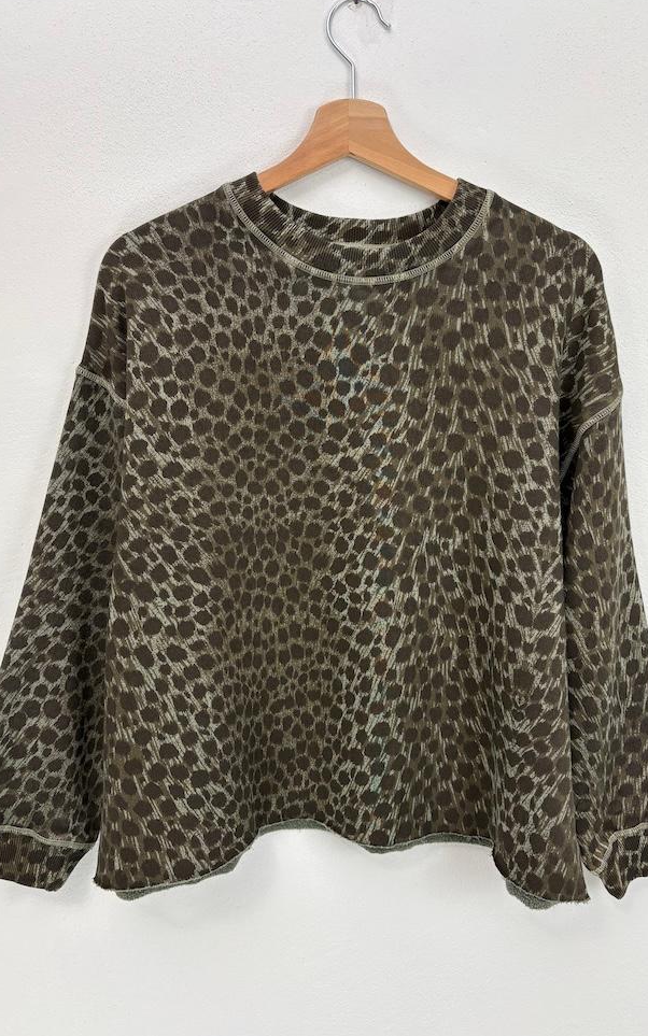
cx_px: 330
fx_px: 791
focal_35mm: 28
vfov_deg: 66.5
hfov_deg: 44.5
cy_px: 512
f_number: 1.6
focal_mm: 5.96
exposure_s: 1/100
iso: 64
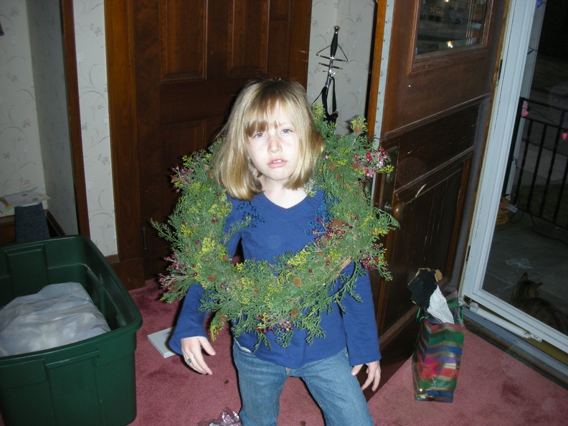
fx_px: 574
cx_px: 284
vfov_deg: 40.7
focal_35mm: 35
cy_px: 213
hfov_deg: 52.6
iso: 116
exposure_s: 1/60
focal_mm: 5.8
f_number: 2.8
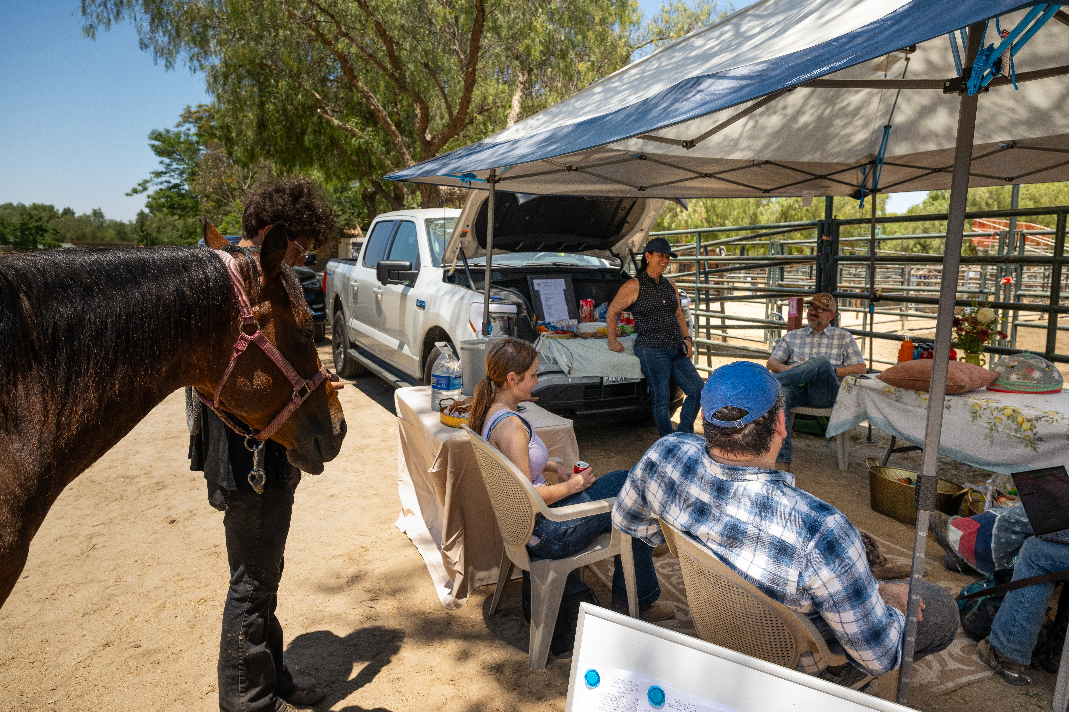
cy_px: 356
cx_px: 534
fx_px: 713
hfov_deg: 73.7
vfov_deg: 53.1
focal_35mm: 24
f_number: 6.3
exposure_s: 1/400
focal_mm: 24
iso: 640
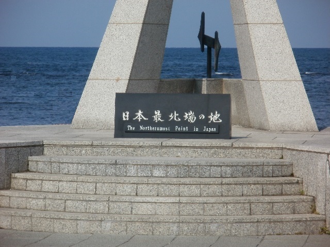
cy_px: 124
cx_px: 165
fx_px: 1716
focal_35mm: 180
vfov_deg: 8.2
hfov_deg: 11.0
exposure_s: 1/1000
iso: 100
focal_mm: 31.5
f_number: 5.6
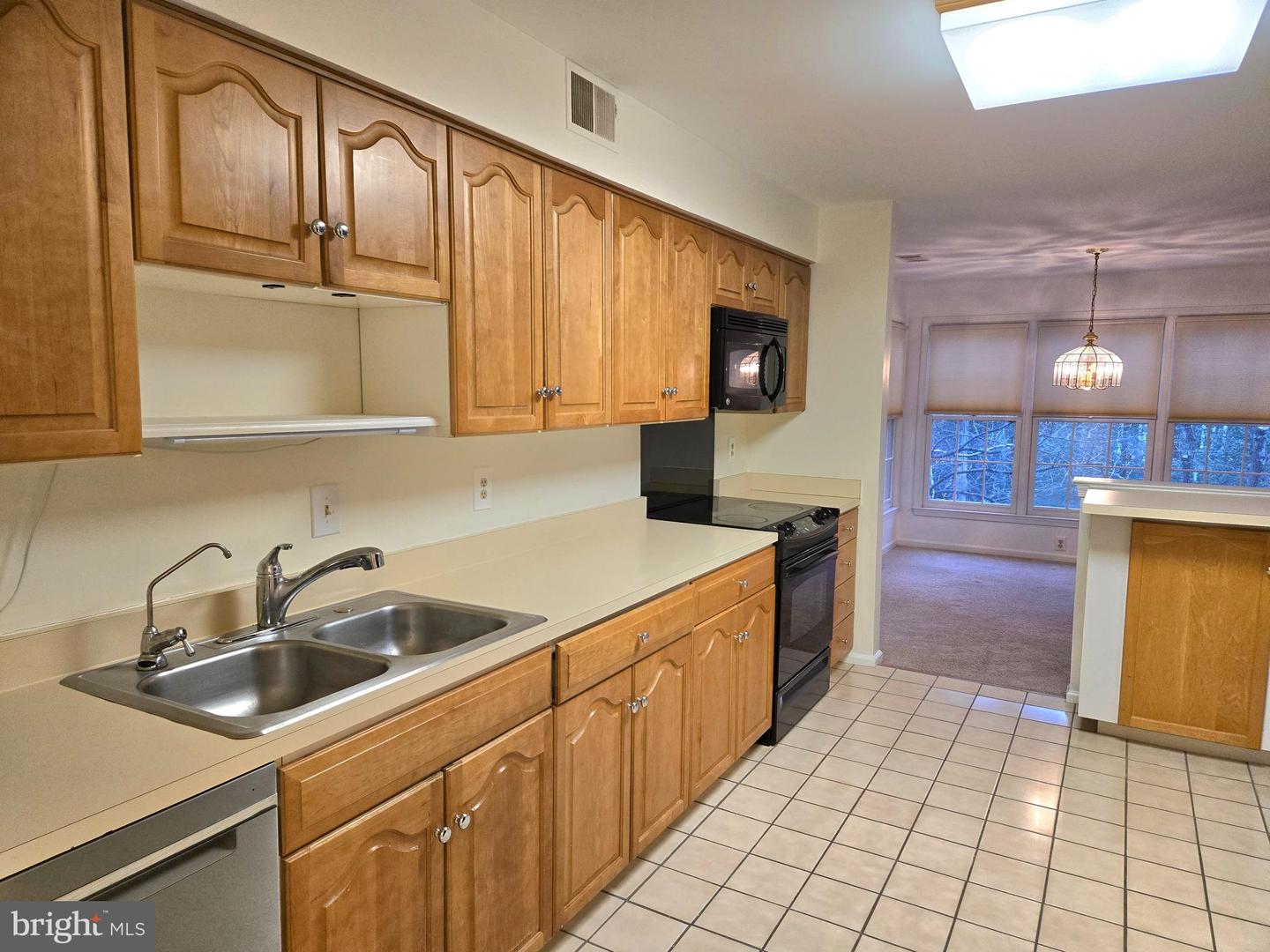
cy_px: 476
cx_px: 635
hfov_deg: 73.9
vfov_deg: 58.9
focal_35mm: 23
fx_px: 844
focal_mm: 5.4
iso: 160
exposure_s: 1/120
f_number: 1.8
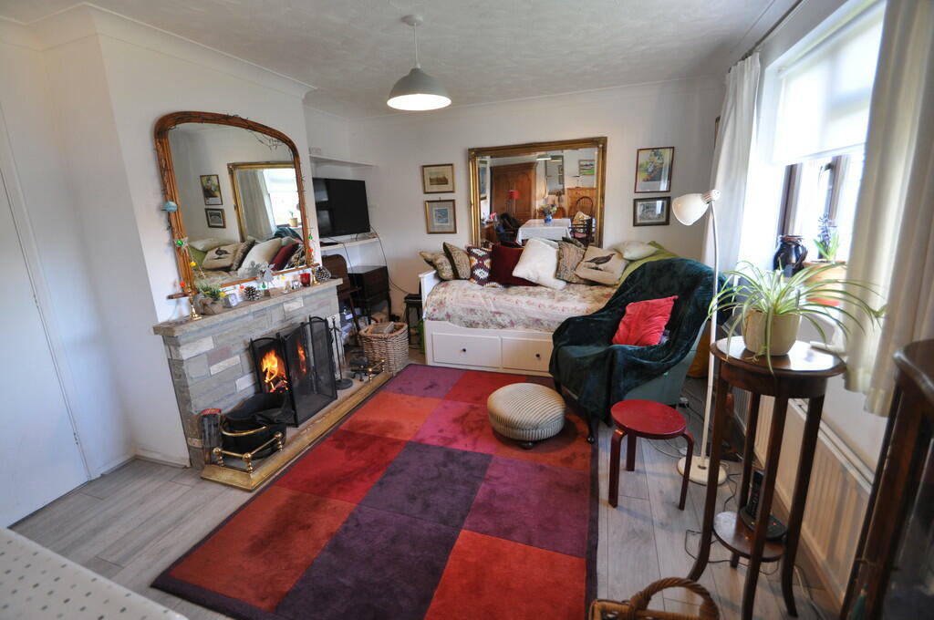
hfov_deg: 100.5
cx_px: 467
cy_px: 310
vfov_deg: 77.2
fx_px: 389
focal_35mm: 15
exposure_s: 1/25
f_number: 4
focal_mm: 10
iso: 400
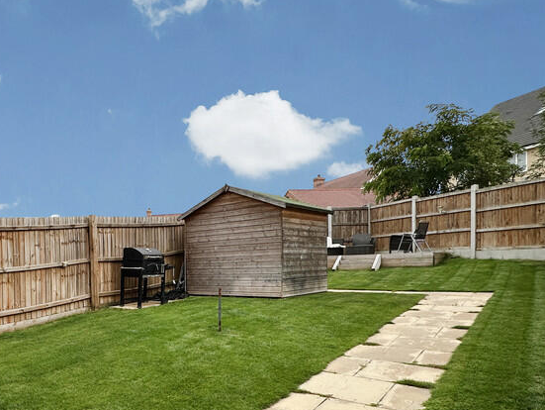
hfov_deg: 61.9
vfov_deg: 51.0
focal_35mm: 26
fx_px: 410
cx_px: 112
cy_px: 306
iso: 50
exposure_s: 1/1553
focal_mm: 2.22
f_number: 2.2
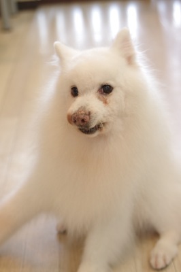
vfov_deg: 27.0
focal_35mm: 75
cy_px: 136
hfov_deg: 18.2
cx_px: 90
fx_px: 567
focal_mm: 50
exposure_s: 1/100
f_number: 2.8
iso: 800
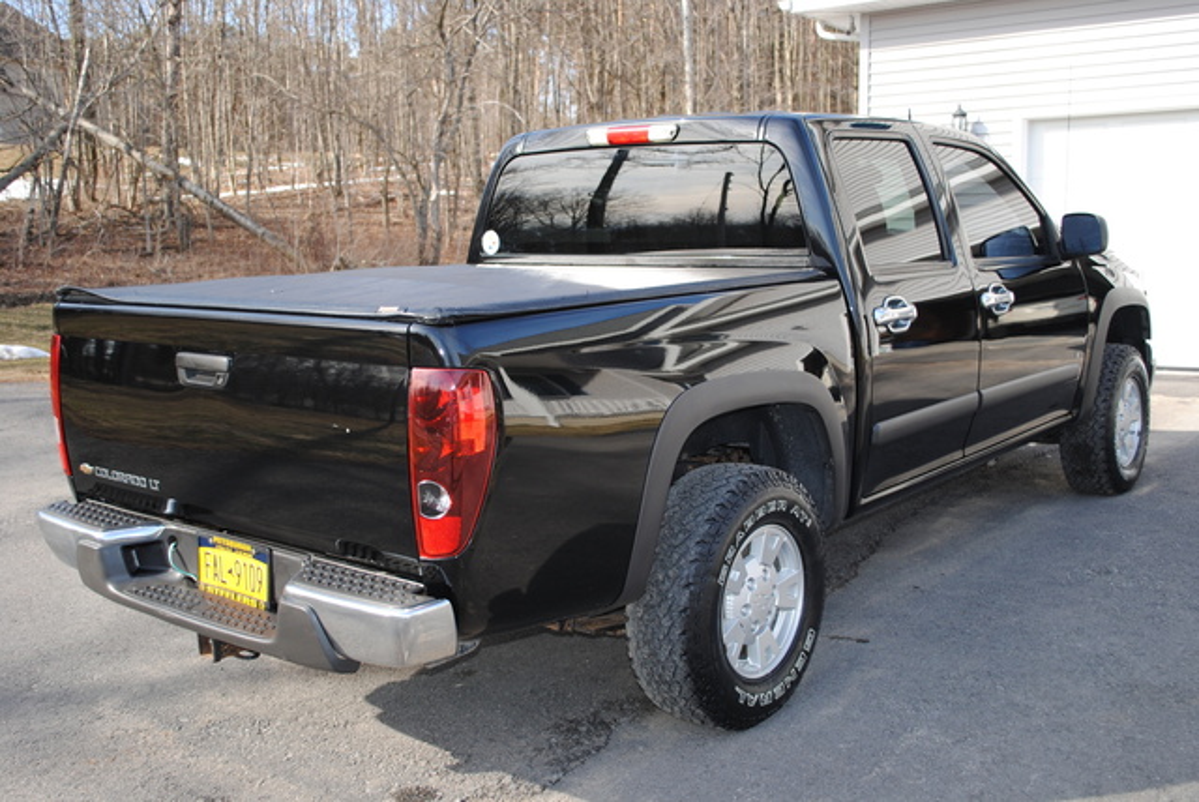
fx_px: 1200
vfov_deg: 36.9
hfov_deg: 53.1
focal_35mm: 36
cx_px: 600
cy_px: 401
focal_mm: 24
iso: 100
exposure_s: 1/200
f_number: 4
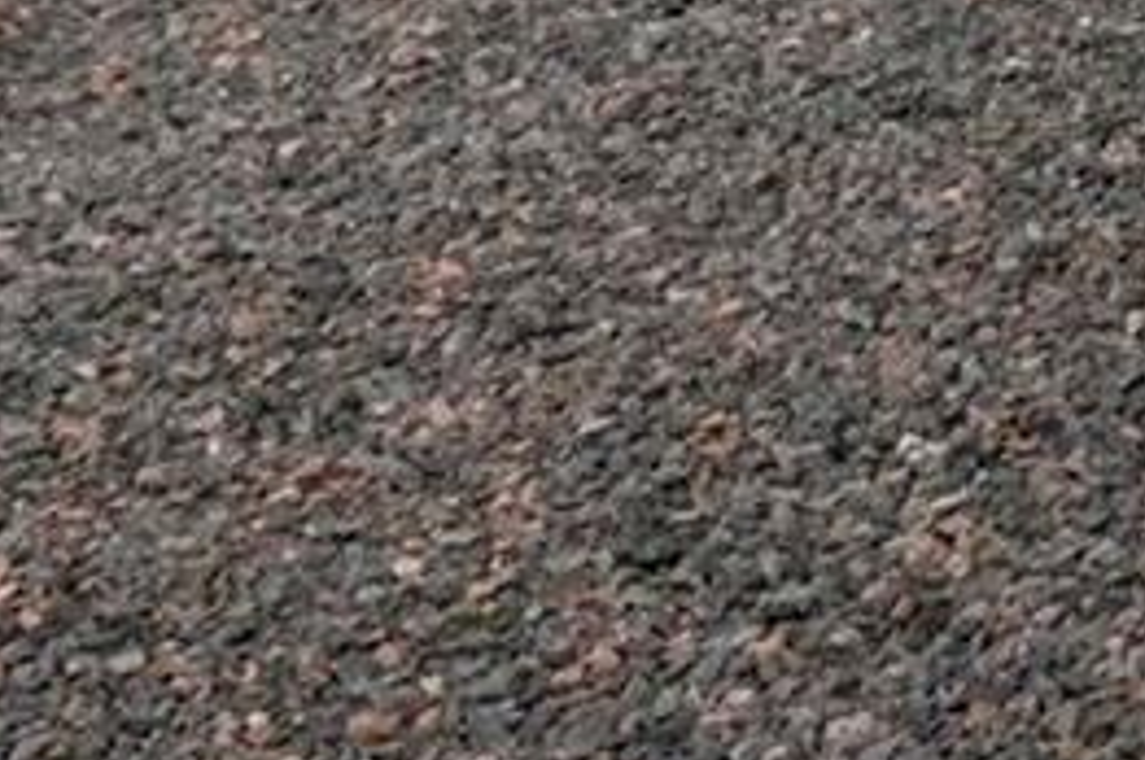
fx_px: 3494
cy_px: -1118
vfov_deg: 10.5
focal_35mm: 110
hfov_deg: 15.1
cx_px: 2294
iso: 1000
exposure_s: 1/1000
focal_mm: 12
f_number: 8
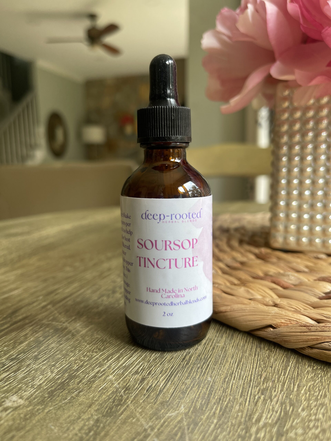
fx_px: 319
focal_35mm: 25
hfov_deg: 54.9
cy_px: 220
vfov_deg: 69.4
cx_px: 166
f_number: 1.6
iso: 32
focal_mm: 5.1
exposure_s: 1/309
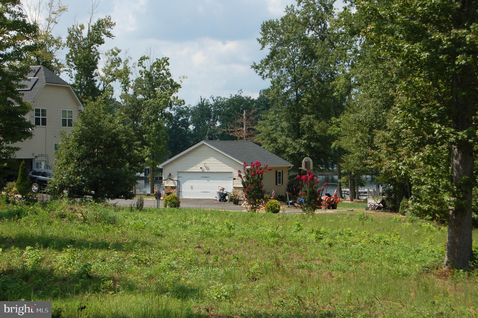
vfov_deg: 16.5
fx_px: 1094
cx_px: 239
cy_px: 159
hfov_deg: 24.6
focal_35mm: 82
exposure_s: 1/320
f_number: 9
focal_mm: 55
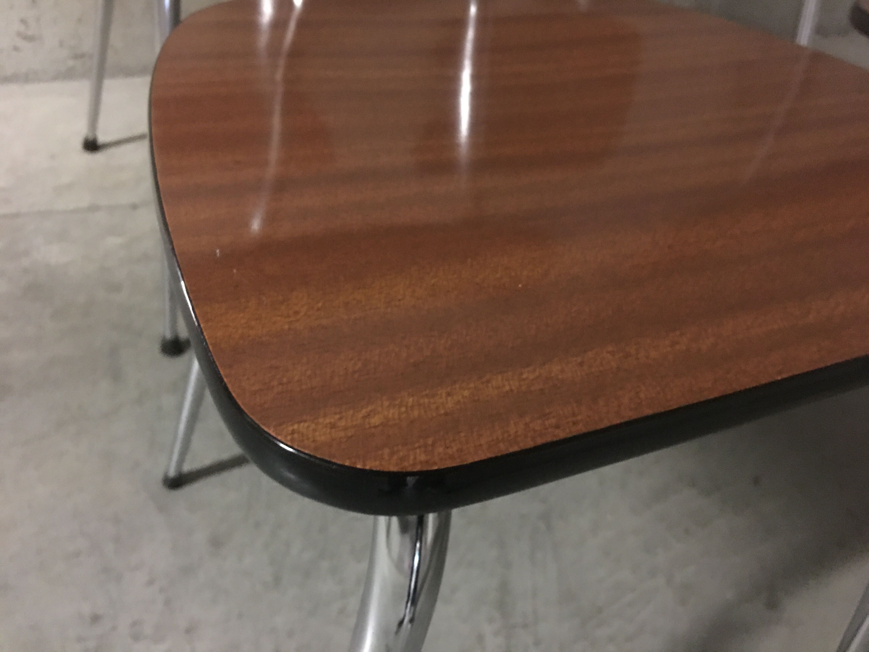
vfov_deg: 48.2
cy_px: 326
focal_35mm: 29
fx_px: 728
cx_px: 434
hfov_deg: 61.7
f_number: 2.2
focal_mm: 4.15
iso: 160
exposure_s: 1/4
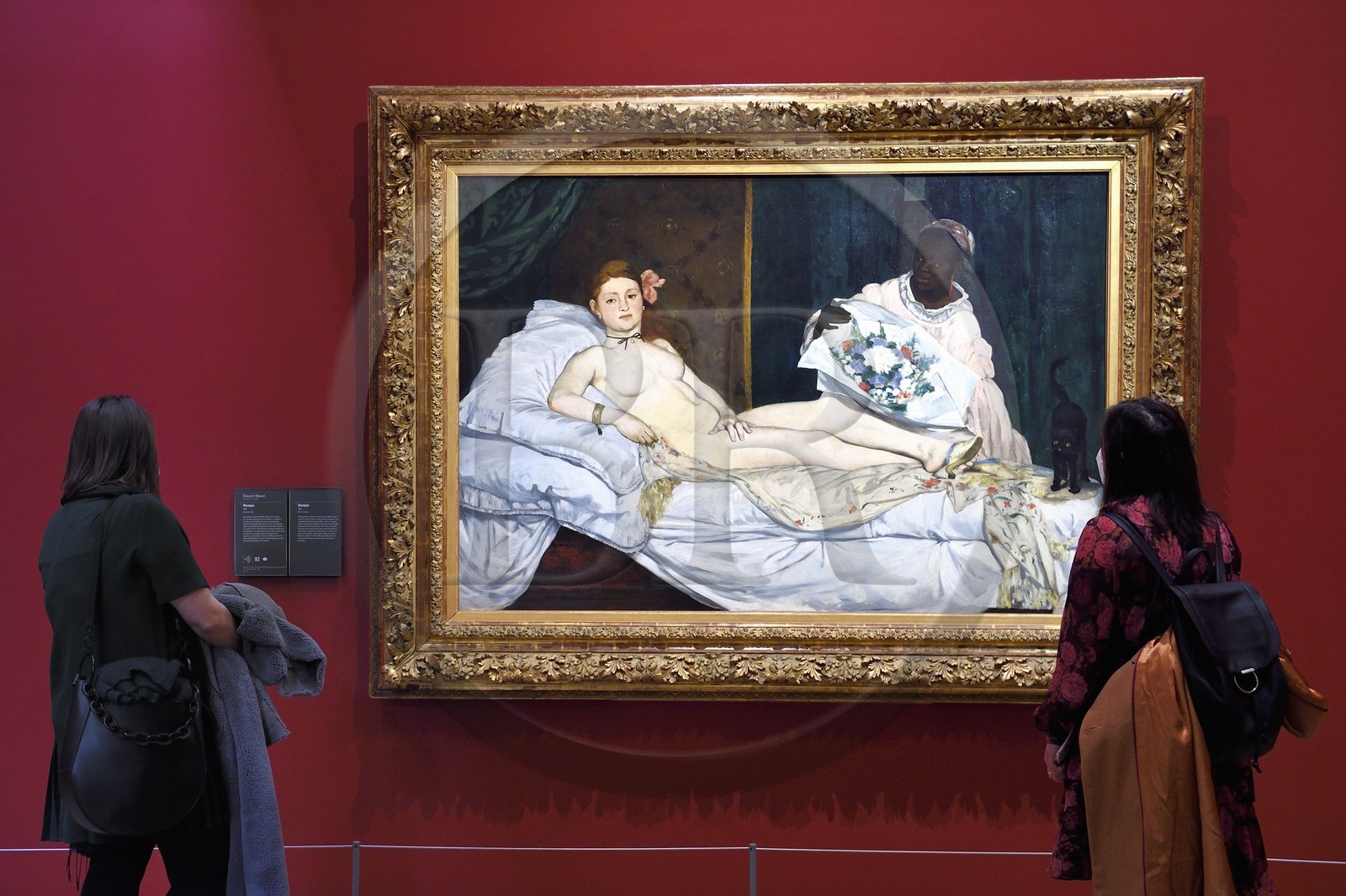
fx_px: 1794
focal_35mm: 48
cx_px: 673
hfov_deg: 41.1
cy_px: 448
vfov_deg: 28.1
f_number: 4.5
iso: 1600
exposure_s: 1/25
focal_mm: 48
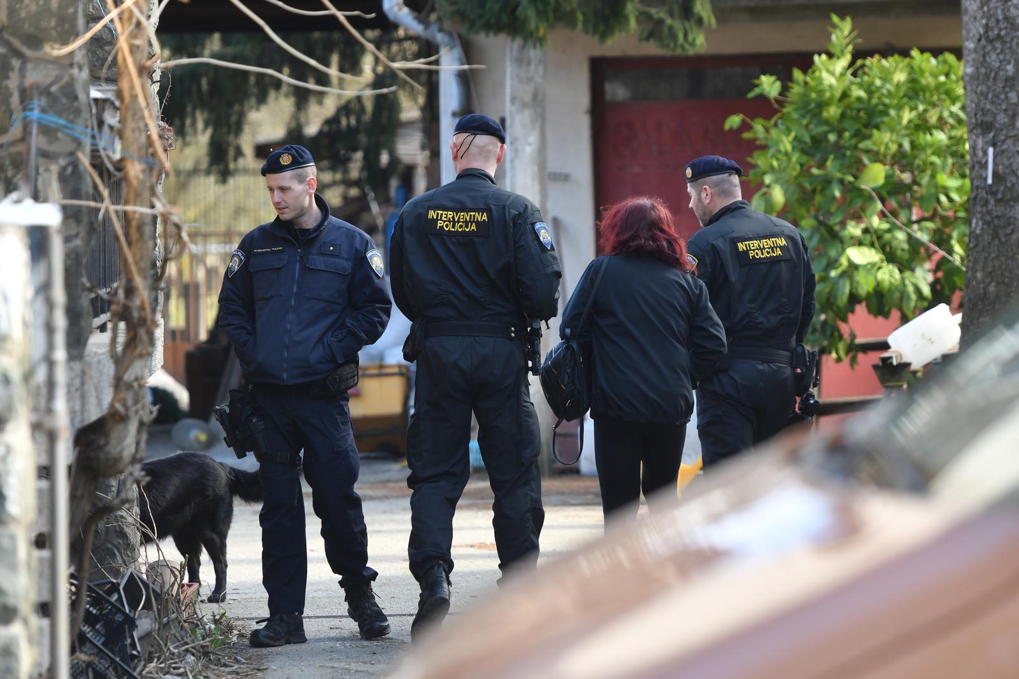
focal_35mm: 165
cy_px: 340
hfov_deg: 12.5
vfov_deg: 8.3
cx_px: 510
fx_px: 4669
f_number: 5
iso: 400
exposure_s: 1/500
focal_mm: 165
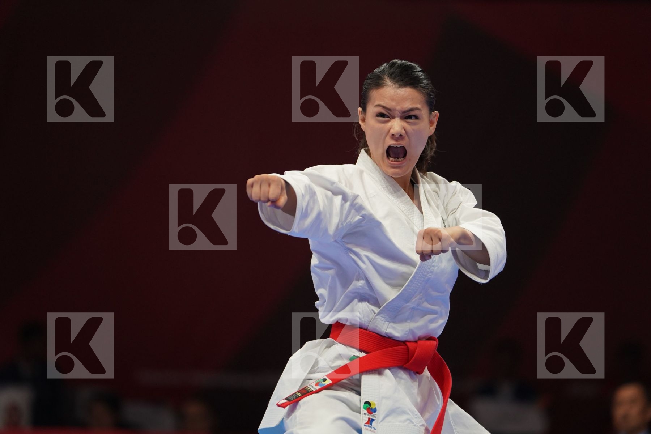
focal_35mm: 280
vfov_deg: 4.9
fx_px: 5063
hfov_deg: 7.4
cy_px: 217
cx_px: 326
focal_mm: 280
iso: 1600
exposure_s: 1/500
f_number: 4
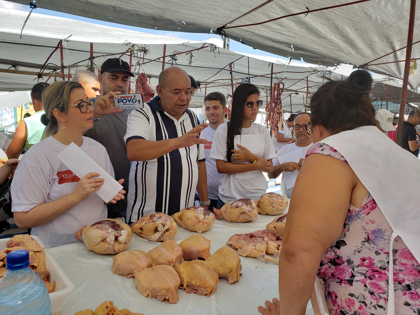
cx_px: 210
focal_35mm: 26
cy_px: 158
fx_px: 315
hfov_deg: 67.3
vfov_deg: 53.1
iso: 50
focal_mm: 4.3
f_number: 2.4
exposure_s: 1/166
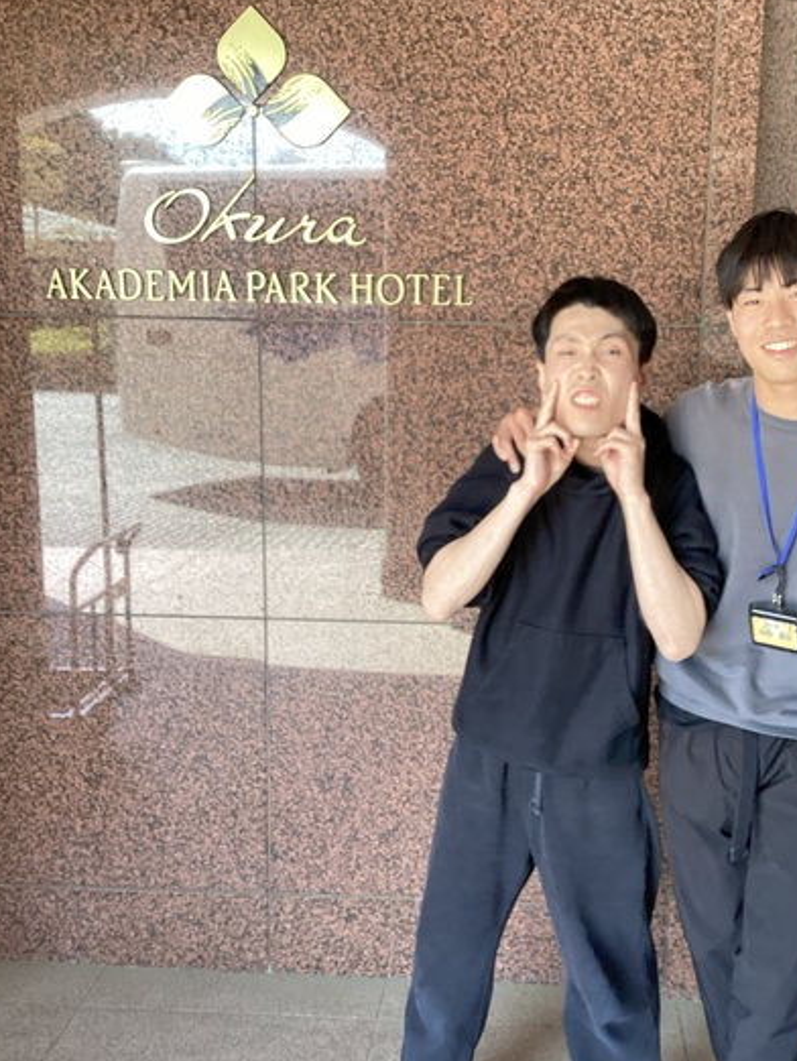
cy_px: 545
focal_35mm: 38
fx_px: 1166
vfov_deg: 49.0
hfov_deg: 37.7
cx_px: 464
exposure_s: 1/100
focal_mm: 3.3
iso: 80
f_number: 2.4
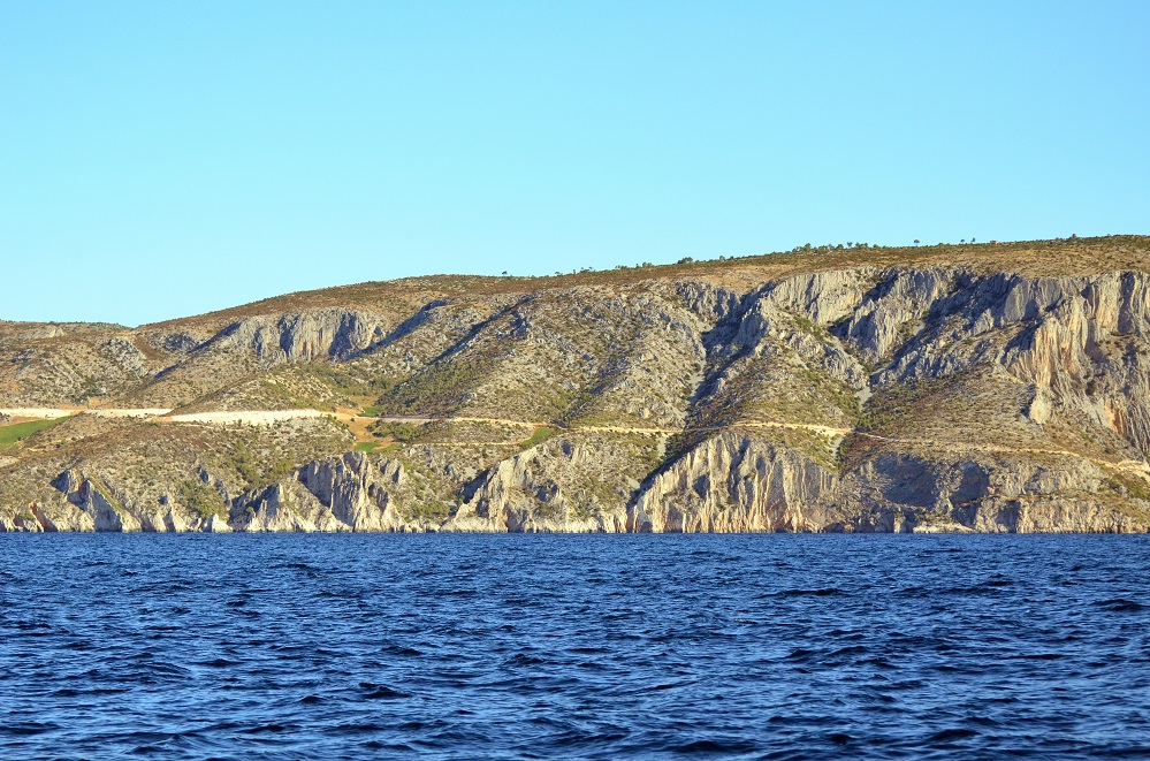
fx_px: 3920
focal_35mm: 123
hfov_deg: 16.7
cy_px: 380
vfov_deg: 11.1
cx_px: 575
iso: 640
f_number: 4.5
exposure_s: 1/4000
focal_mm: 82
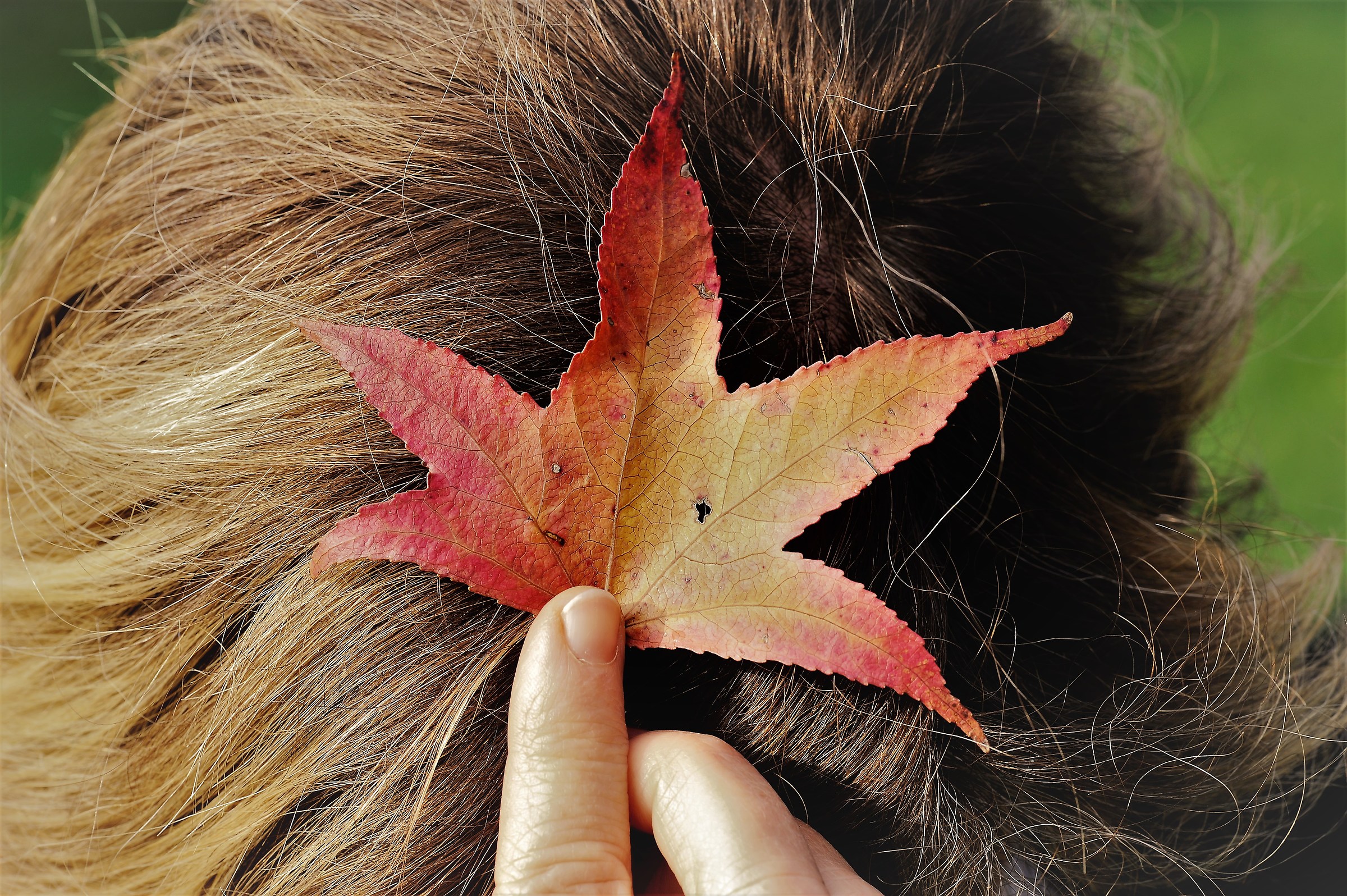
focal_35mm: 105
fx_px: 3925
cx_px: 674
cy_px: 448
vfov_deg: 13.0
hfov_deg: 19.5
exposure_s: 1/125
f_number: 14
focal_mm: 105
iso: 200
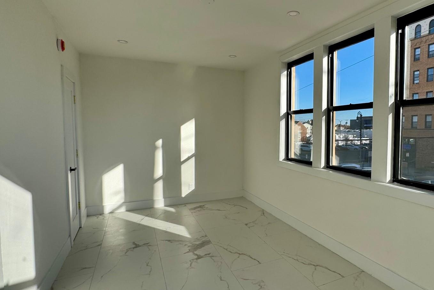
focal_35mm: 22
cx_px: 271
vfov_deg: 57.2
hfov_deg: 77.2
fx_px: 265
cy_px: 144
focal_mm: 2.22
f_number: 2.2
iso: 40
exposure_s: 1/1178
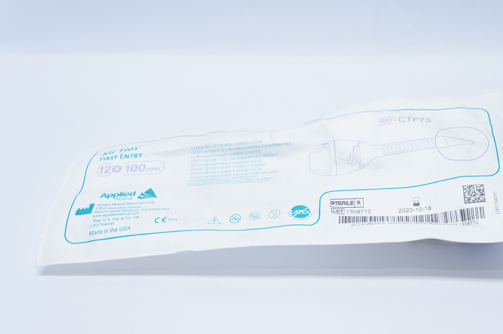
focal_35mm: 57
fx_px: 796
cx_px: 317
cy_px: 187
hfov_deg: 34.9
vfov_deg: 23.7
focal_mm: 30
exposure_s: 1/60
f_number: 6.3
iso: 800
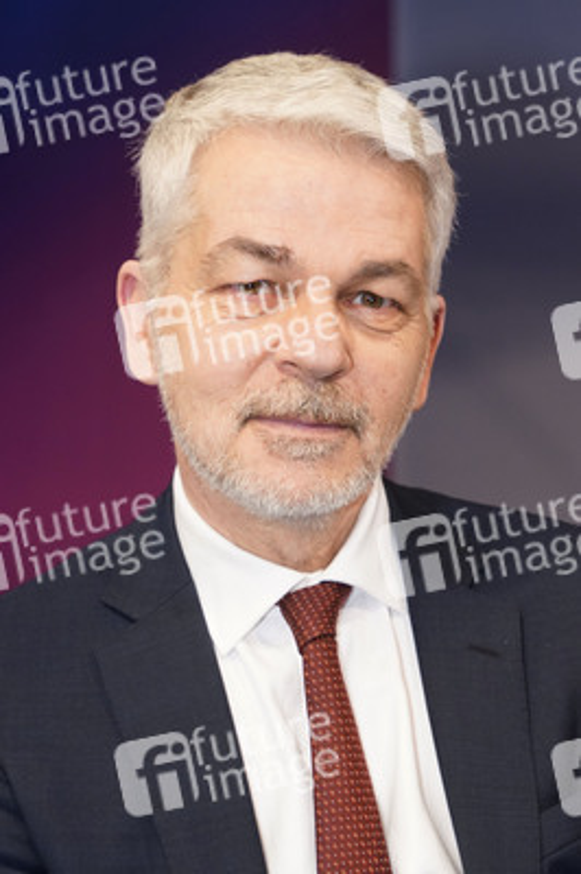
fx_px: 2013
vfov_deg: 24.5
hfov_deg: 16.4
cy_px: 437
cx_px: 290
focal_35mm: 83
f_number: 5.6
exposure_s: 1/125
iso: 2000
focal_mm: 83
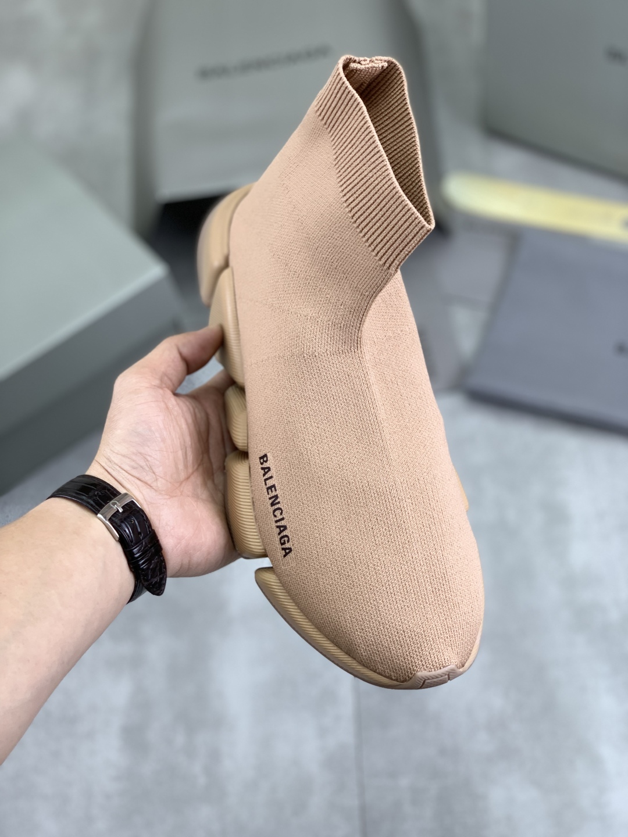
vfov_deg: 36.8
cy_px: 418
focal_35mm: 52
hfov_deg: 28.0
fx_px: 1258
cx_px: 314
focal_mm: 6
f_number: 2.4
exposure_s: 1/100
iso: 20
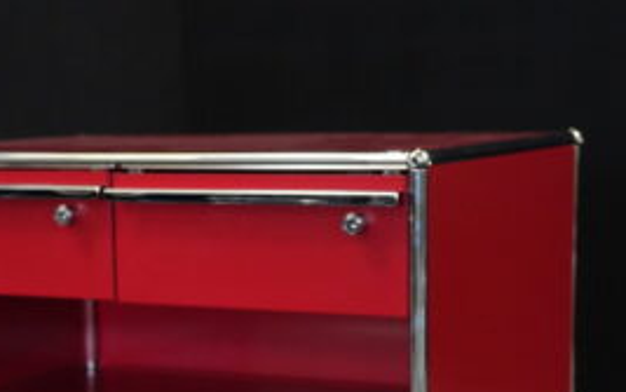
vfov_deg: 13.7
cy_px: 408
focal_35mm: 94
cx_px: 225
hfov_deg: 22.0
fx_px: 1604
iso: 6400
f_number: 4
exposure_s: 1/160
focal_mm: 41
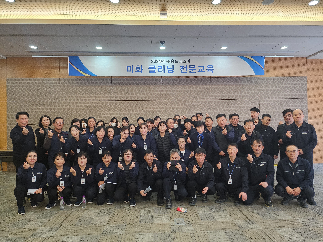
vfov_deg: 56.8
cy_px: 121
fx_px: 224
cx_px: 162
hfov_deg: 71.6
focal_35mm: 24
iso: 500
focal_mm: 5
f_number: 1.8
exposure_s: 1/120
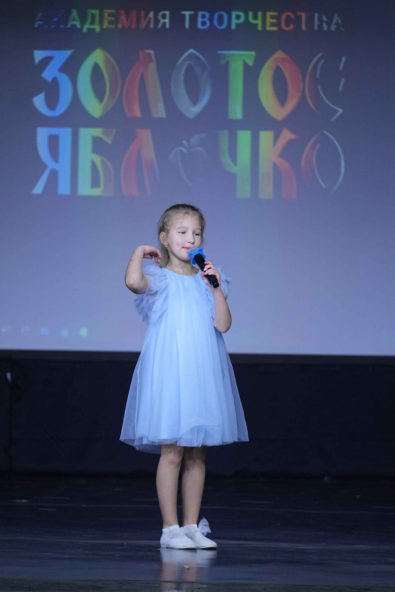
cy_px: 296
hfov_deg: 5.1
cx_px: 198
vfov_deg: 7.7
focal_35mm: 267
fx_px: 4394
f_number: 2.8
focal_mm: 178
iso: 1250
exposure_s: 1/400
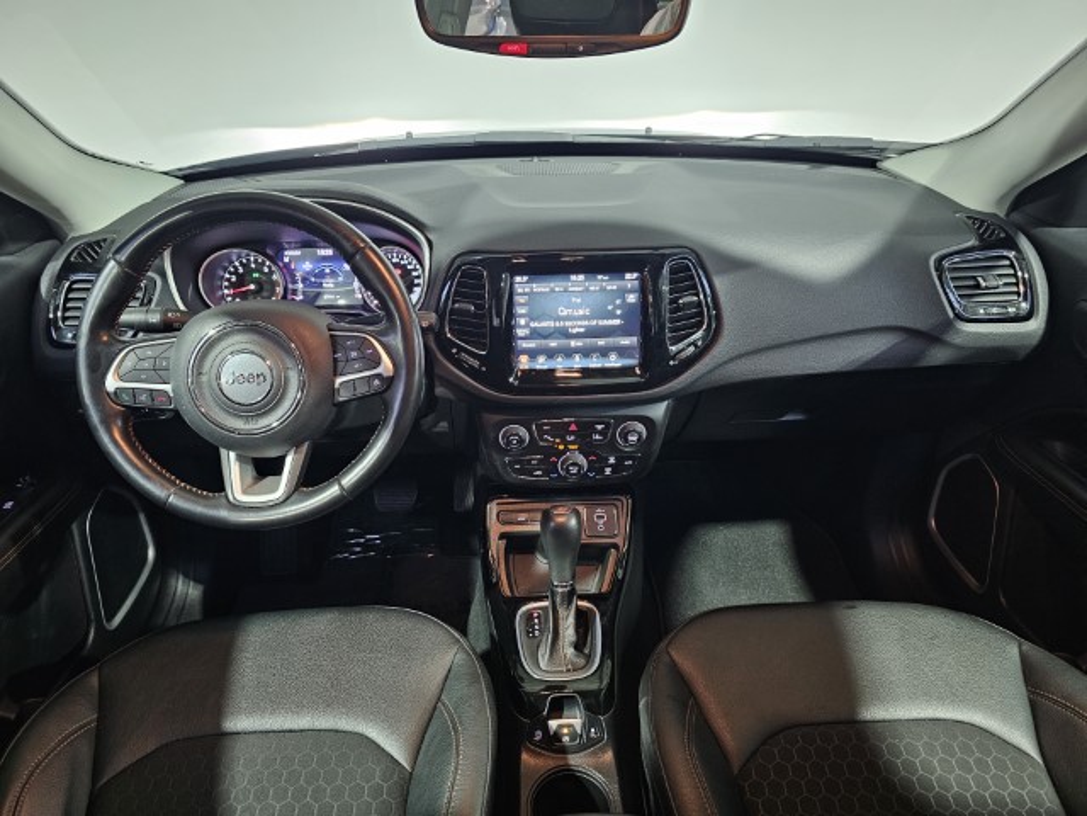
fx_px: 722
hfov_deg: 73.9
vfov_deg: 58.9
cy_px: 408
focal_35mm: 23
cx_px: 544
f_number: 1.7
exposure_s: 1/33
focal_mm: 6.3
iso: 640
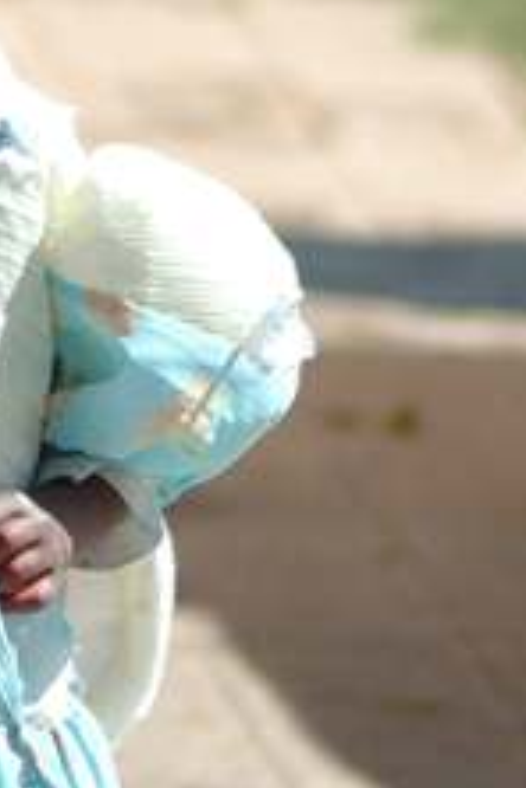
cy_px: 564
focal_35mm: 1082
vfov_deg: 1.9
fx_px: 23712
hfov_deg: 1.3
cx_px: -210
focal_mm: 200
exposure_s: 1/1250
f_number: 5
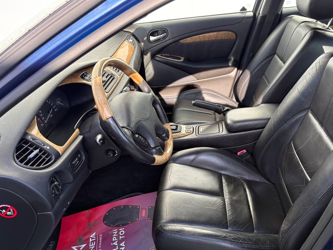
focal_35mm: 30
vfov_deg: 46.8
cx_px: 185
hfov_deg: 59.8
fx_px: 289
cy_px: 136
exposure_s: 1/299
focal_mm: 5.96
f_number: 1.6
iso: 64
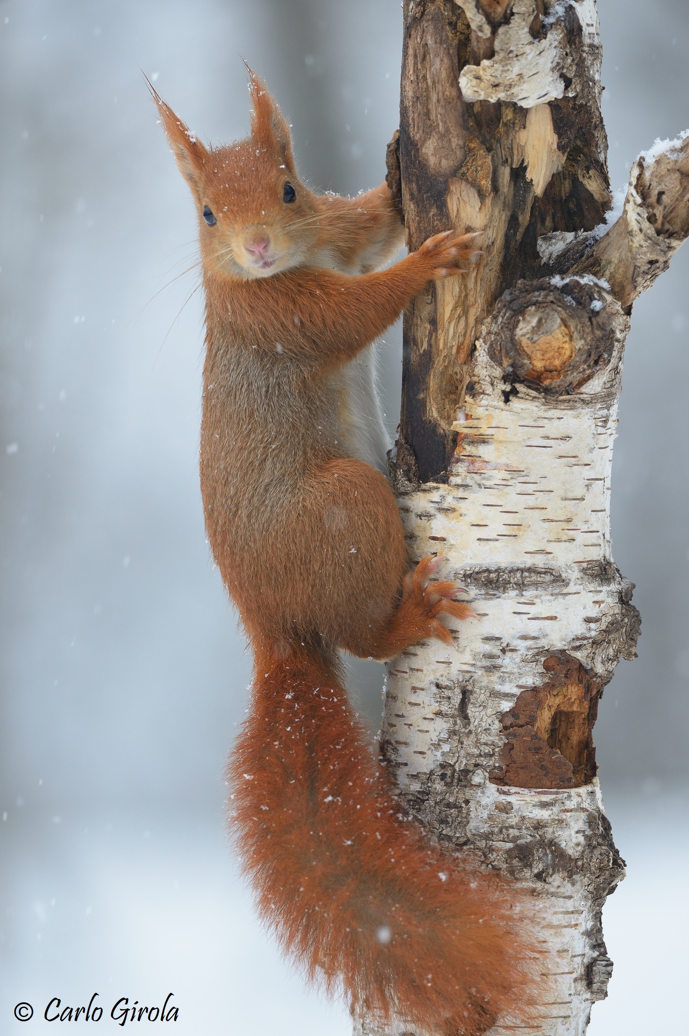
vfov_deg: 3.4
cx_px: 344
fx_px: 17246
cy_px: 518
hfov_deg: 2.3
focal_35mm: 600
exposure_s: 1/500
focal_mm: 600
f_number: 6.3
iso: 800
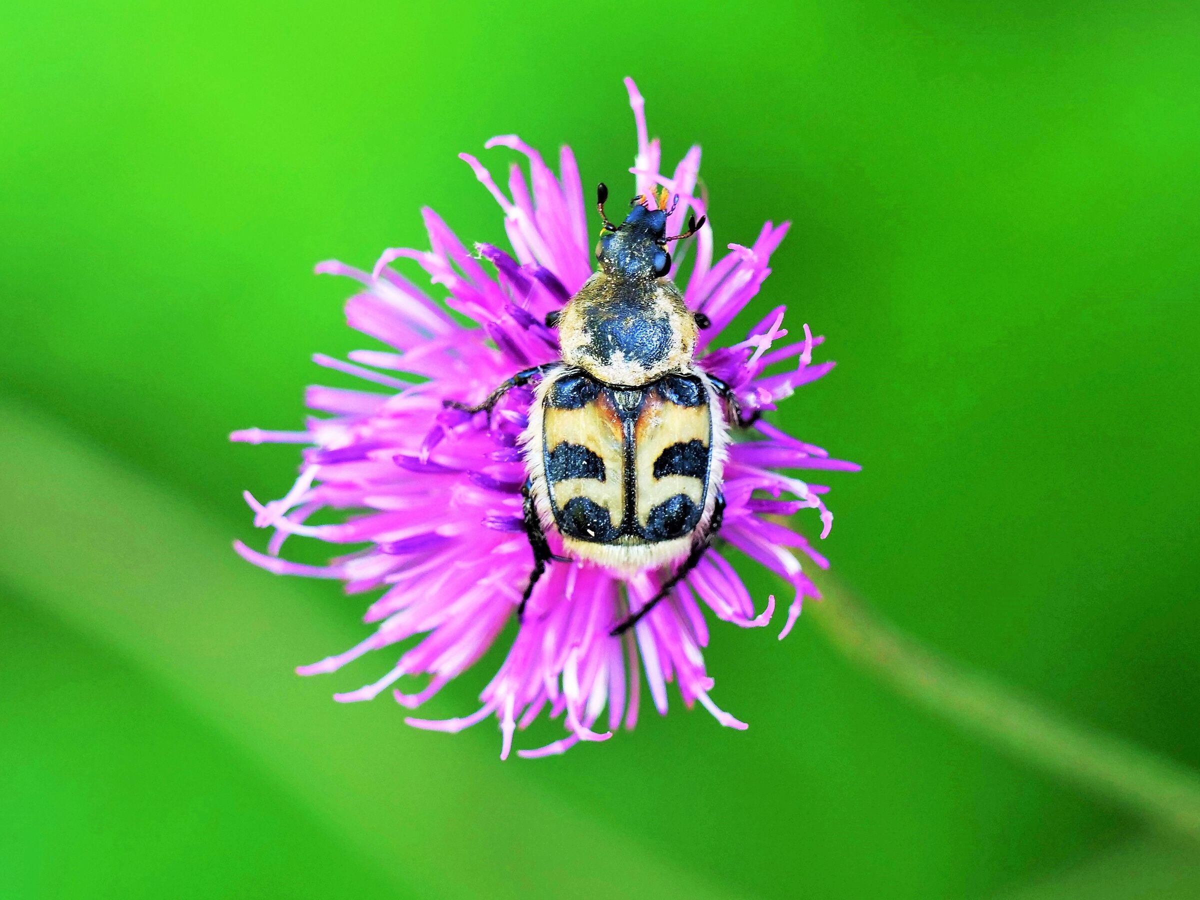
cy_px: 450
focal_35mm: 800
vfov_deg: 1.9
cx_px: 600
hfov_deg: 2.5
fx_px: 27733
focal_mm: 400
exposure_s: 1/100
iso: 800
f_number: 8
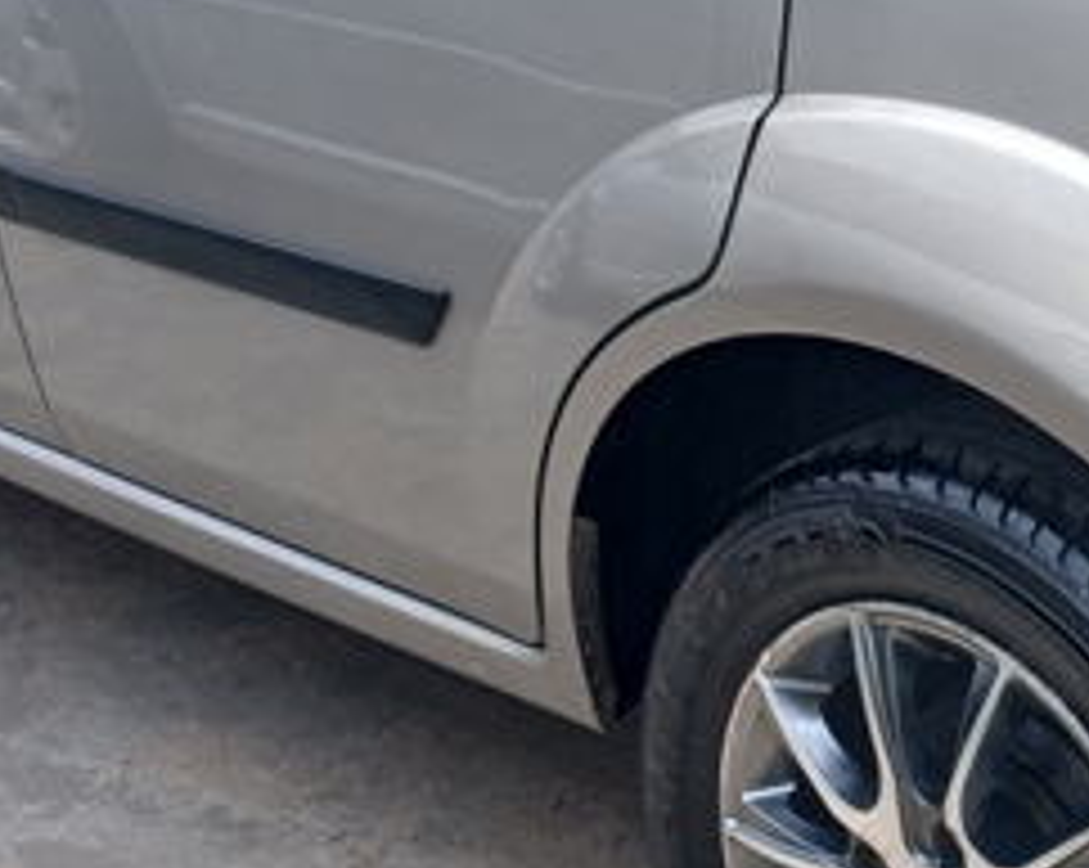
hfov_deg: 22.3
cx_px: 958
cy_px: 175
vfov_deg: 18.1
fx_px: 2704
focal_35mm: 84
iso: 20
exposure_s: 1/455
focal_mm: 3.98
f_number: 1.8
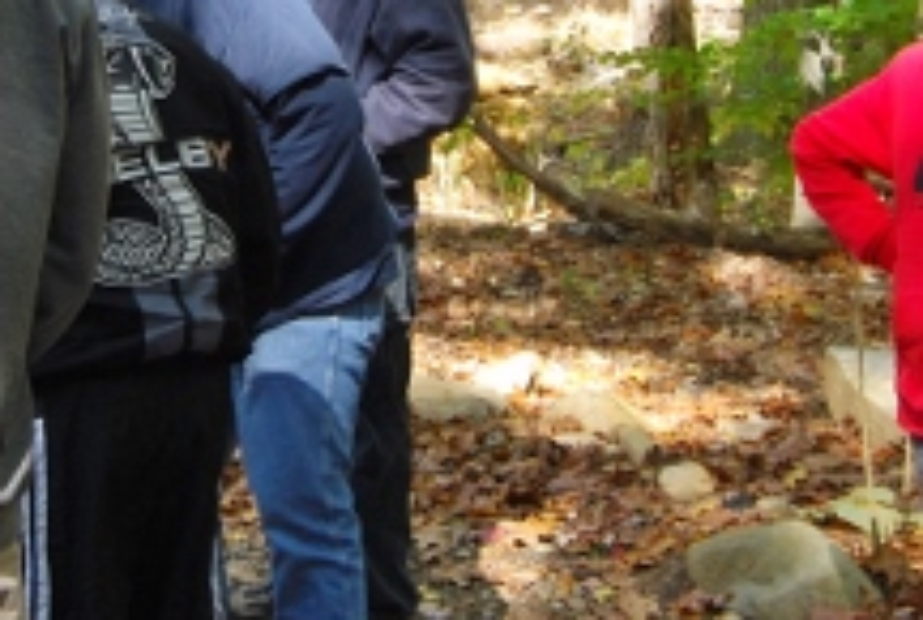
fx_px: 2569
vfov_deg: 13.5
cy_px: -30
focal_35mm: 100
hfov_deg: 20.2
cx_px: 248
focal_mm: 18
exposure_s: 1/100
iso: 200
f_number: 5
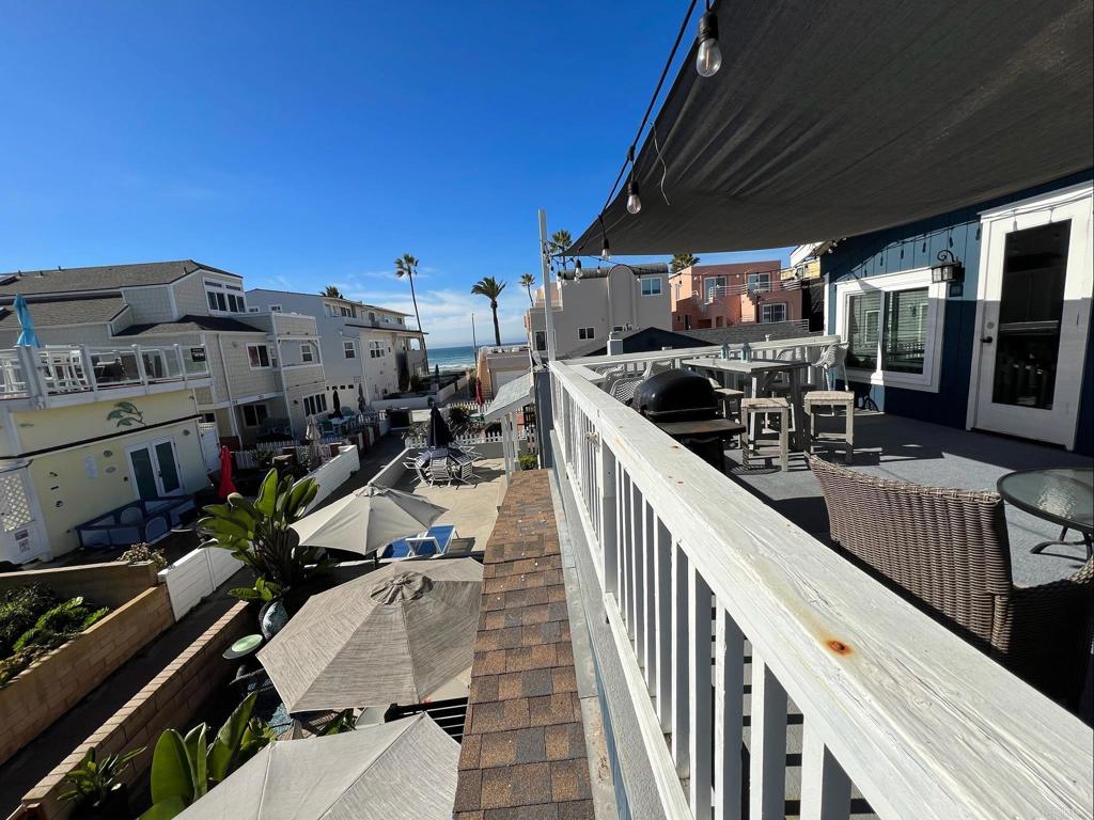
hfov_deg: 106.2
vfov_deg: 89.9
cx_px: 547
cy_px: 410
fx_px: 411
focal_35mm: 13
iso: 32
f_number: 1.8
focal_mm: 1.57
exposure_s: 1/2660
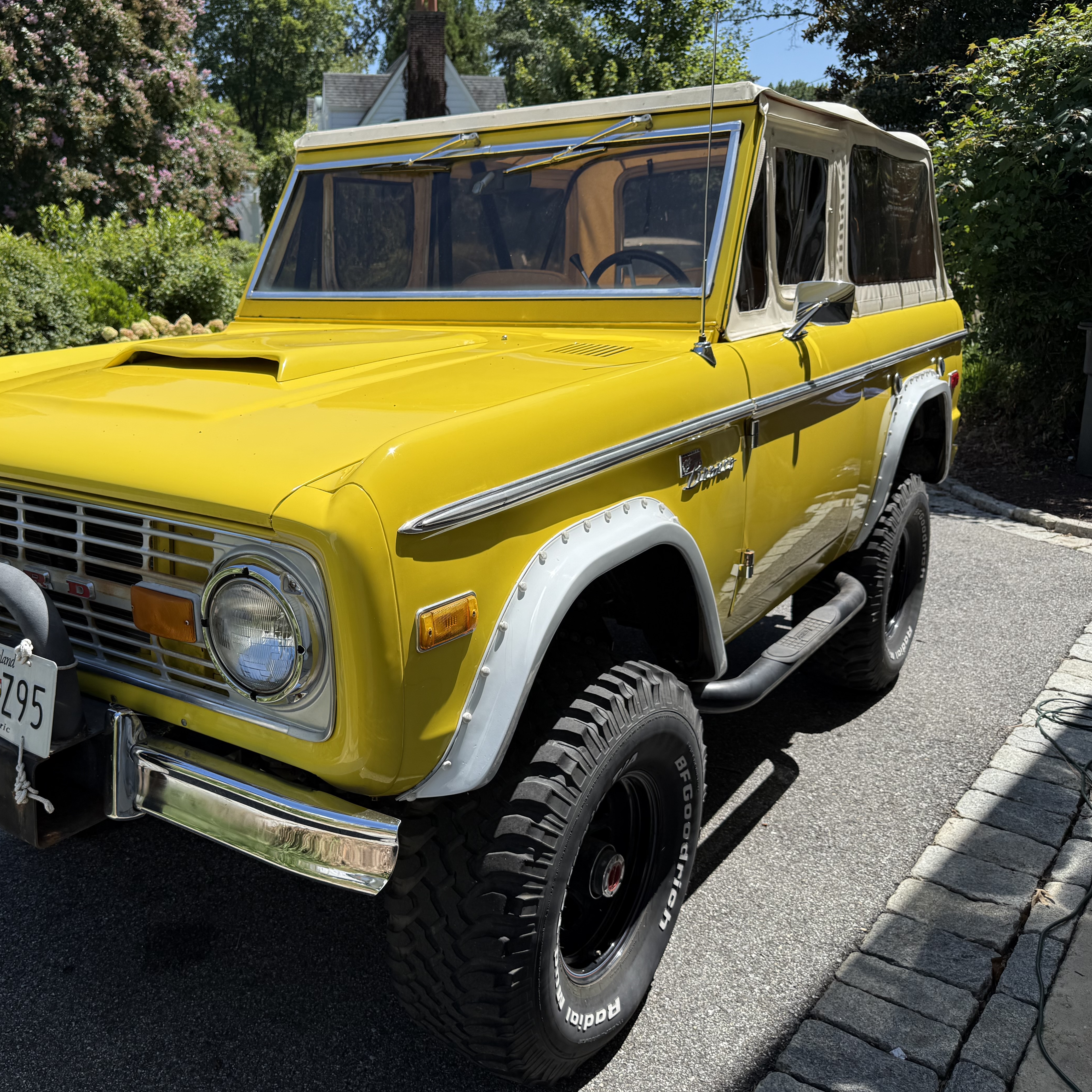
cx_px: 392
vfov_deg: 55.6
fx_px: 1035
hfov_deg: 54.8
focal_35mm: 29
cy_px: 557
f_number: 1.78
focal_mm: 6.76
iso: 80
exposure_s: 1/3584
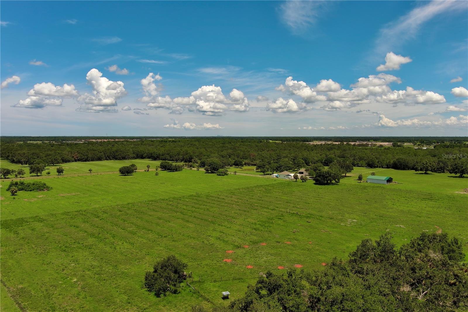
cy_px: 156
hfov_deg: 63.7
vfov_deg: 44.9
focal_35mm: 29
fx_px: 377
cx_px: 234
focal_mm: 10.57
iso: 100
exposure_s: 1/320
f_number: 9
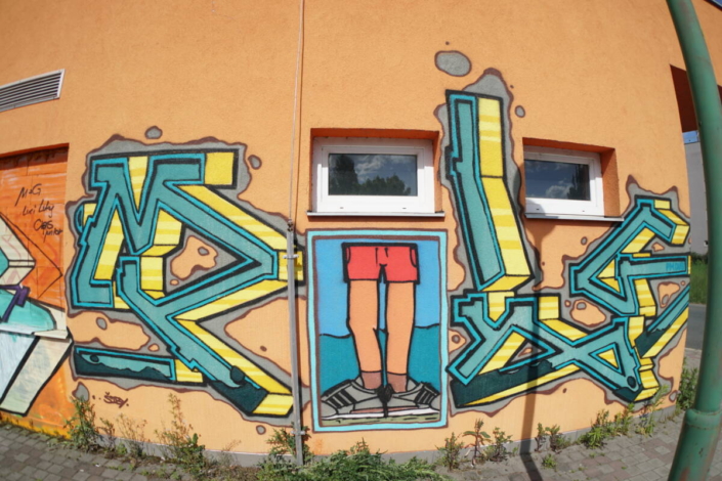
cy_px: 240
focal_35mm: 30
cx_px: 361
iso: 100
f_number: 4.5
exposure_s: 1/1250
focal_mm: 20
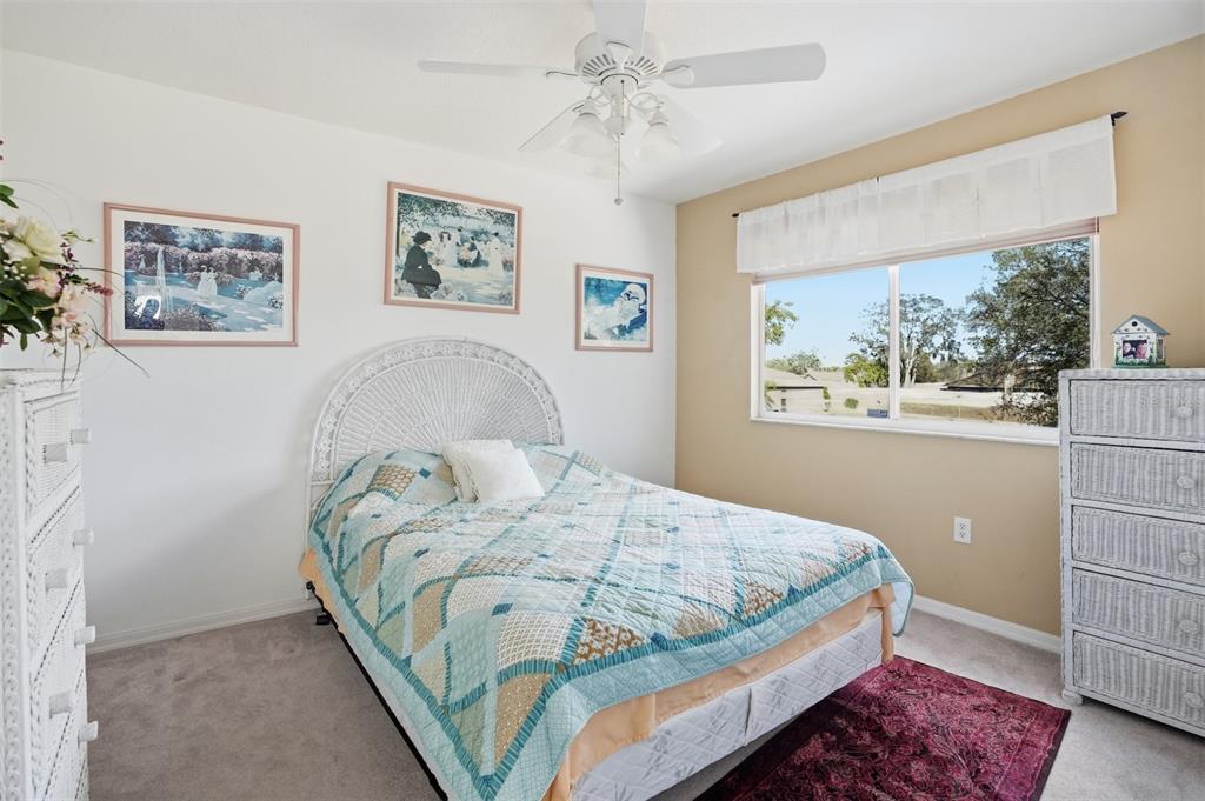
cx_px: 602
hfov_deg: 96.8
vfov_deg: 73.7
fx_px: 535
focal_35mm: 16
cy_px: 400
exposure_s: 1/500
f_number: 5
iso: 2000
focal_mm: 16
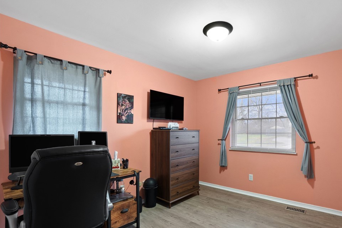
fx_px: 162
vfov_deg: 70.3
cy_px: 125
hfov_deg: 92.8
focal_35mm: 17
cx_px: 193
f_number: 9
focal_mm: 10
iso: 400
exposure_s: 2
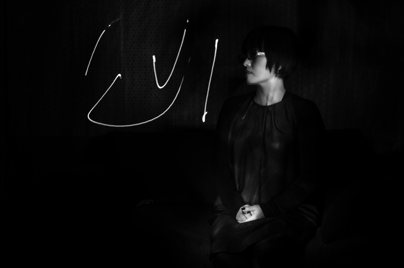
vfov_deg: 23.7
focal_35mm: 57
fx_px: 638
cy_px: 134
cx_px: 202
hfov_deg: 35.1
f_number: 13
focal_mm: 38
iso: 100
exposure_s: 30
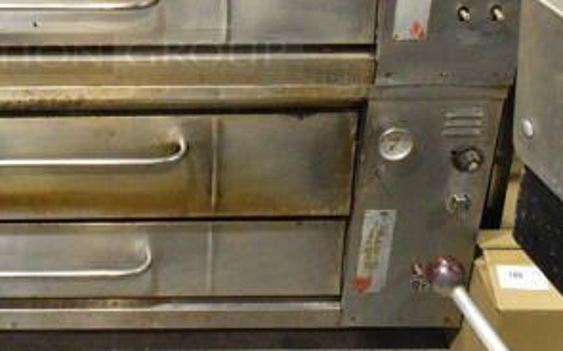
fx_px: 874
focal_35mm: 57
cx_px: 92
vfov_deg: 21.6
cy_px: -27
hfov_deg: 34.3
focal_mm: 18
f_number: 8
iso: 6400
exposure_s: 1/250
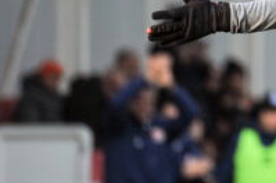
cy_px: -73
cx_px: 458
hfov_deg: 1.5
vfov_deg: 1.0
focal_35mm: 1392
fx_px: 10655
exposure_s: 1/1000
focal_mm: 380
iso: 640
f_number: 6.3
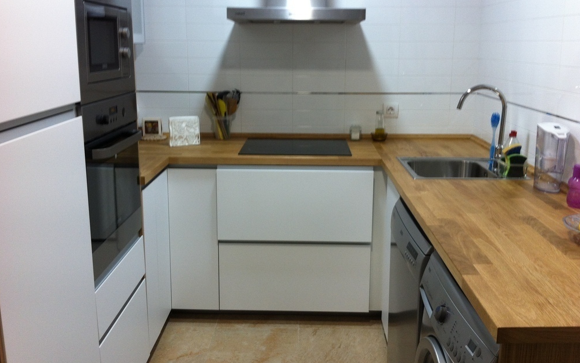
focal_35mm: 38
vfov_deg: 33.6
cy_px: 162
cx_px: 286
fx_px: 601
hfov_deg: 51.5
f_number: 2.8
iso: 80
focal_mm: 3.85
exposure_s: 1/15
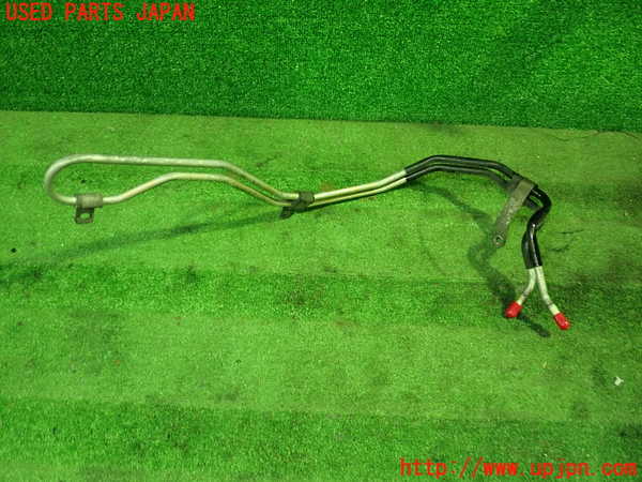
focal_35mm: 30
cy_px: 241
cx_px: 321
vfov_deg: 46.8
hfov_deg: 60.0
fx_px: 556
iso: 800
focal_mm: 5.5
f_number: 2.3
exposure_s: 1/40
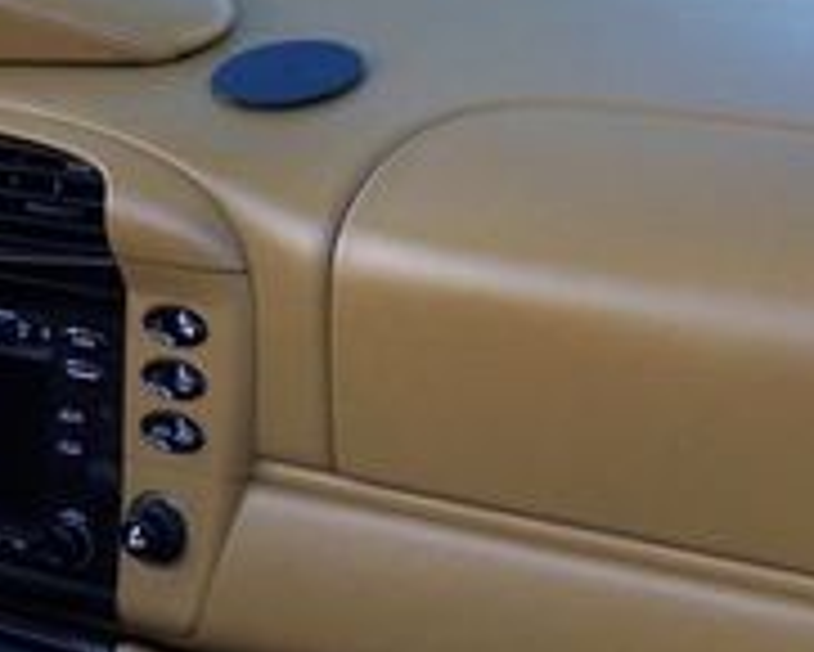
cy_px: 310
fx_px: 2989
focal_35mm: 124
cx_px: 211
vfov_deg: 12.5
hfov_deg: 15.4
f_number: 2.8
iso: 80
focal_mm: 6.2
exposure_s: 1/80
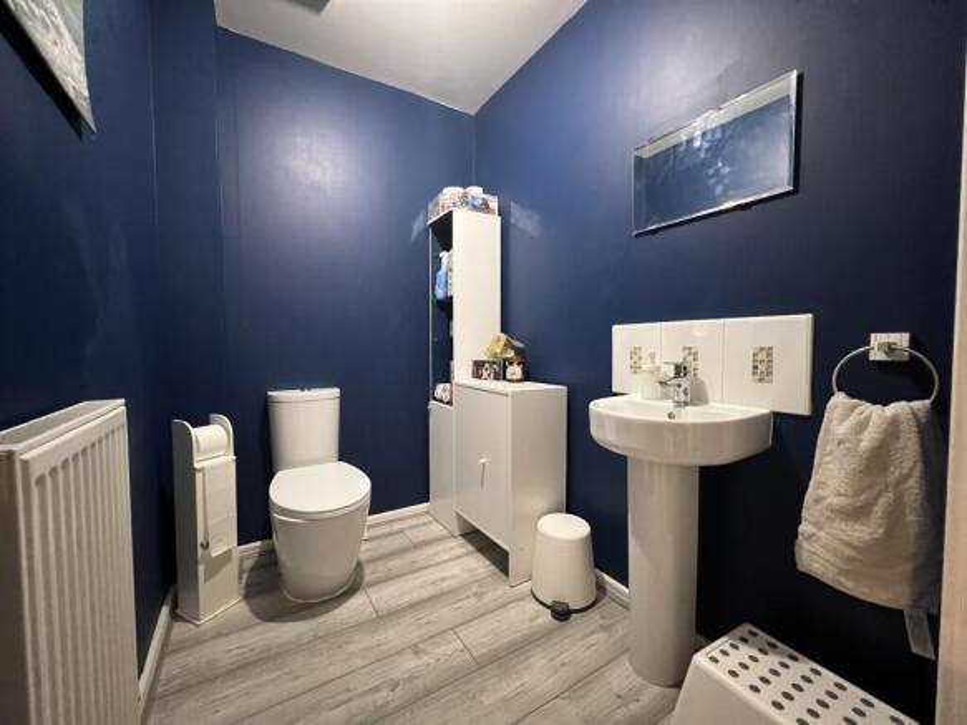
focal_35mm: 13
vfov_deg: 89.9
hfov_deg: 106.2
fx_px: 363
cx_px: 484
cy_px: 362
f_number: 1.8
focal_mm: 1.57
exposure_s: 1/50
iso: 800
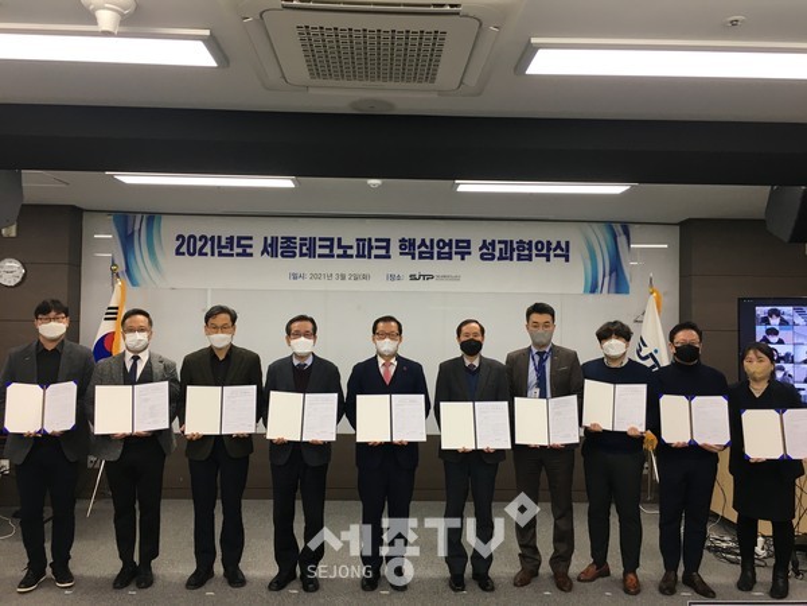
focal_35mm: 29
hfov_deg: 61.7
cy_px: 303
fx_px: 676
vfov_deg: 48.2
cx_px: 404
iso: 25
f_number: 2.2
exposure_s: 1/30
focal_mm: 4.15
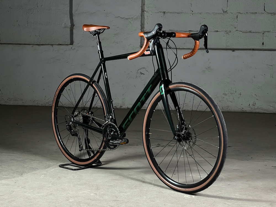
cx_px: 138
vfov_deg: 19.1
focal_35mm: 77
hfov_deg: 25.3
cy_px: 104
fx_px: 614
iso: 640
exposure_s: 1/34
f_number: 2.8
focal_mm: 9
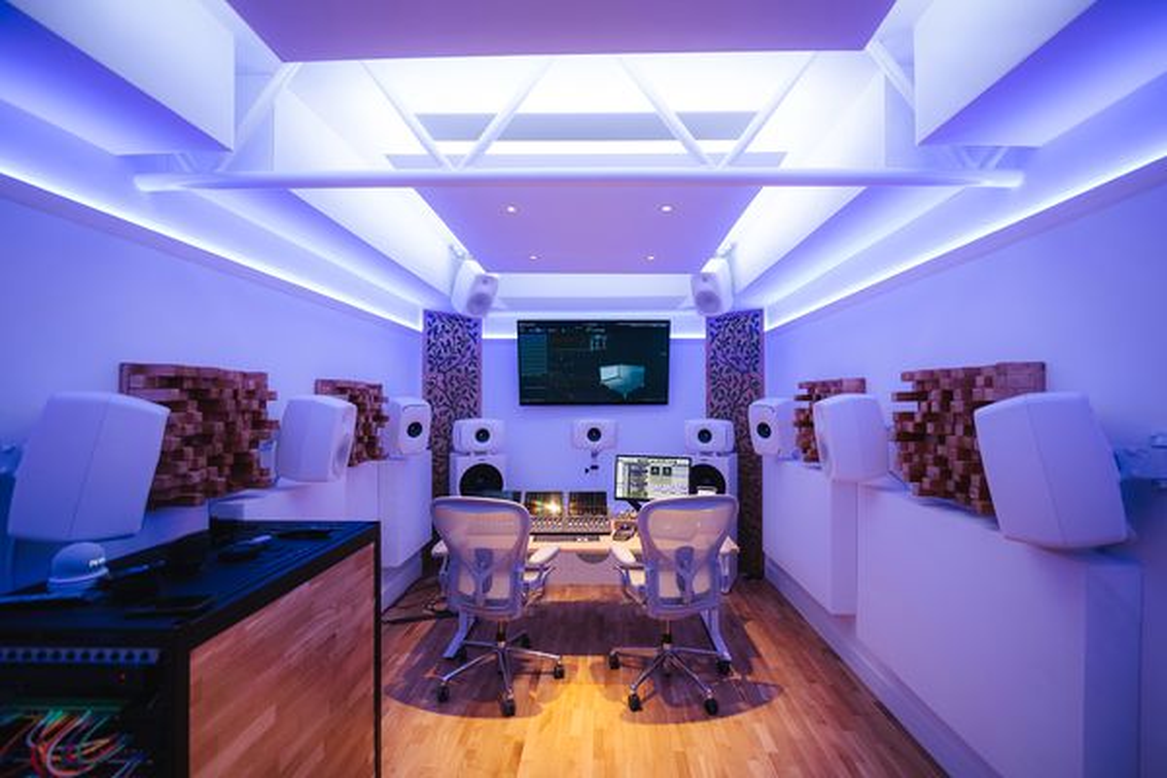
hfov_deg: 104.3
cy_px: 389
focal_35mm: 14
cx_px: 584
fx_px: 454
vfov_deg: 81.2
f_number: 2.8
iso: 1000
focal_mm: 14
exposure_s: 1/250
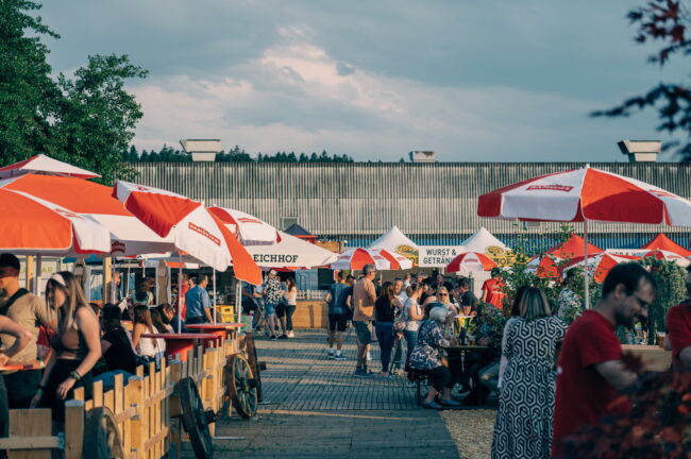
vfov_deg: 19.4
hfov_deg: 28.9
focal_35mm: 70
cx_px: 346
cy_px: 230
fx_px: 1342
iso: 100
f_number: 2.8
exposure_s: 1/1250
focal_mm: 70
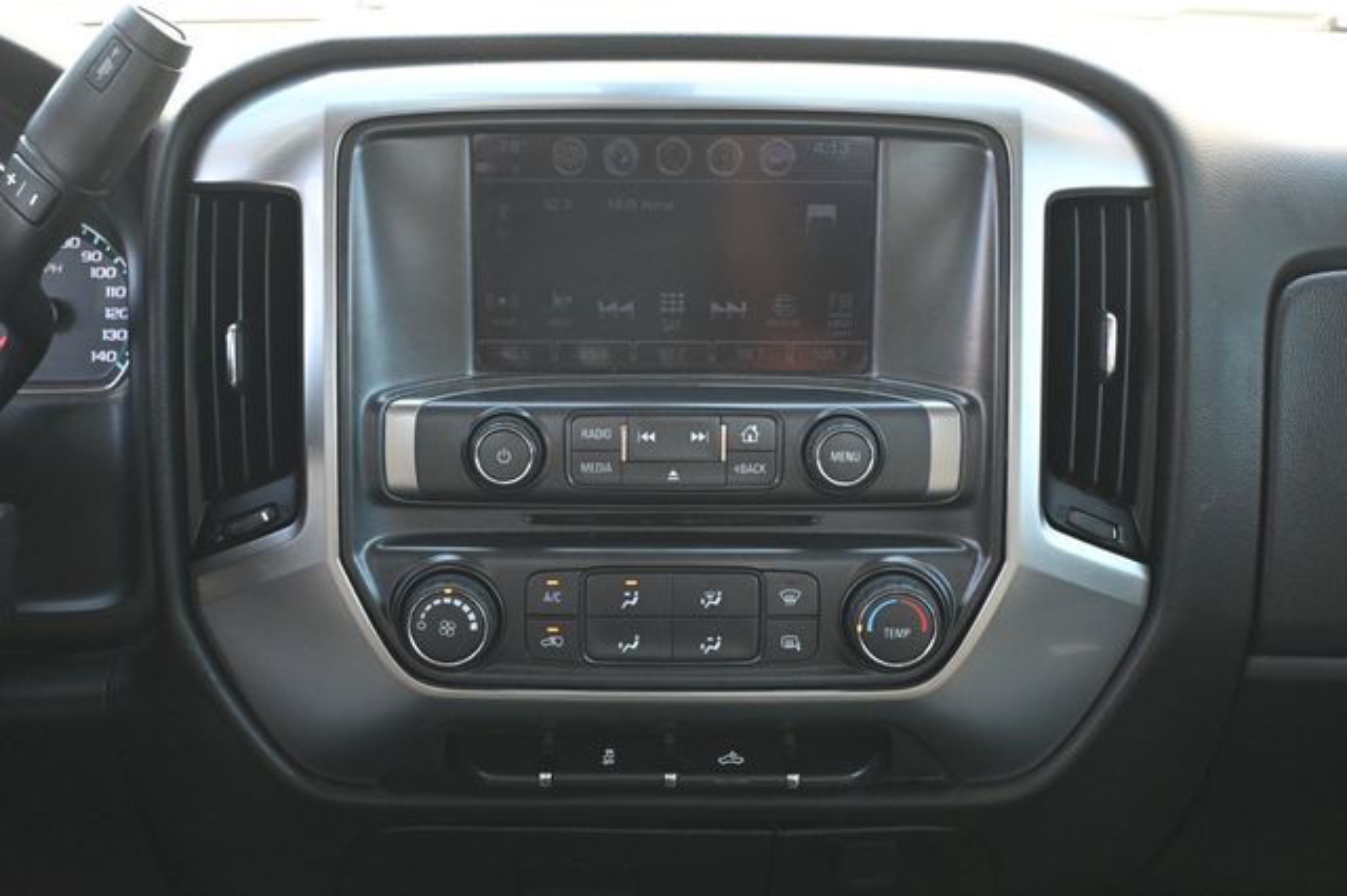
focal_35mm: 49
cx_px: 674
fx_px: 1823
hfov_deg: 40.6
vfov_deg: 27.6
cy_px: 448
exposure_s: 1/125
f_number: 5
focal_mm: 32.5
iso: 1400
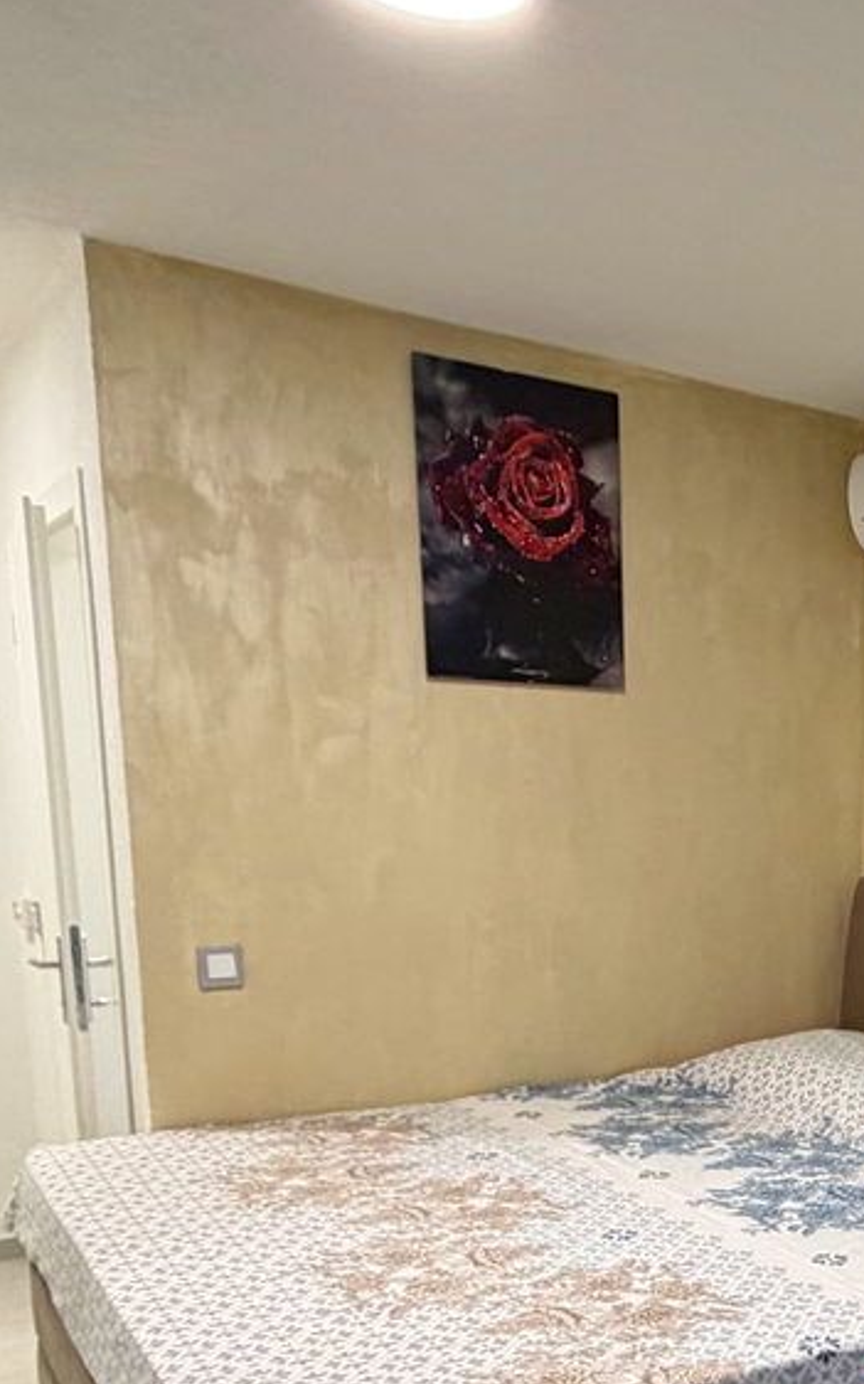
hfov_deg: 29.8
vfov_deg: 49.2
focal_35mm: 38
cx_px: 977
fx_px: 1432
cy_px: 1064
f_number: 2.2
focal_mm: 2.22
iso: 160
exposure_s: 1/50
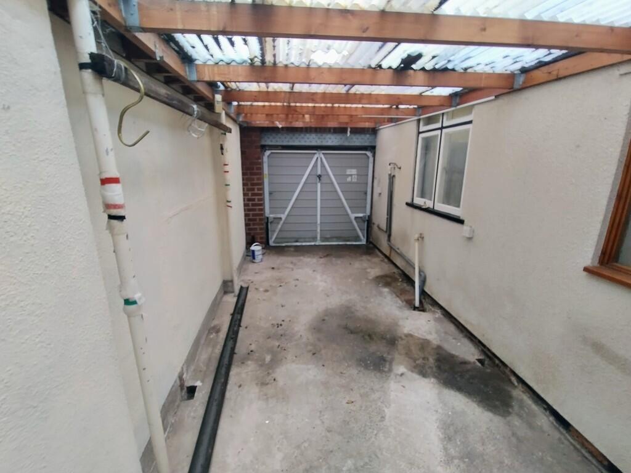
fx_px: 292
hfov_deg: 94.5
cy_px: 236
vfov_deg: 78.1
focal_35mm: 16
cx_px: 316
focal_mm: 1.66
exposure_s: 1/50
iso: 132
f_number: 2.2
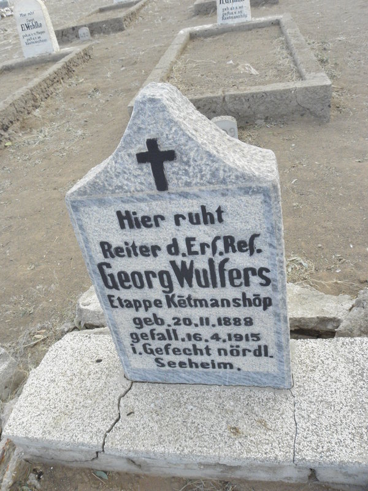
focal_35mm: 26
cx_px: 184
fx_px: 369
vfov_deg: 67.3
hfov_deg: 53.1
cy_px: 246
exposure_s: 1/125
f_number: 6.3
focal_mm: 4.6
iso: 200
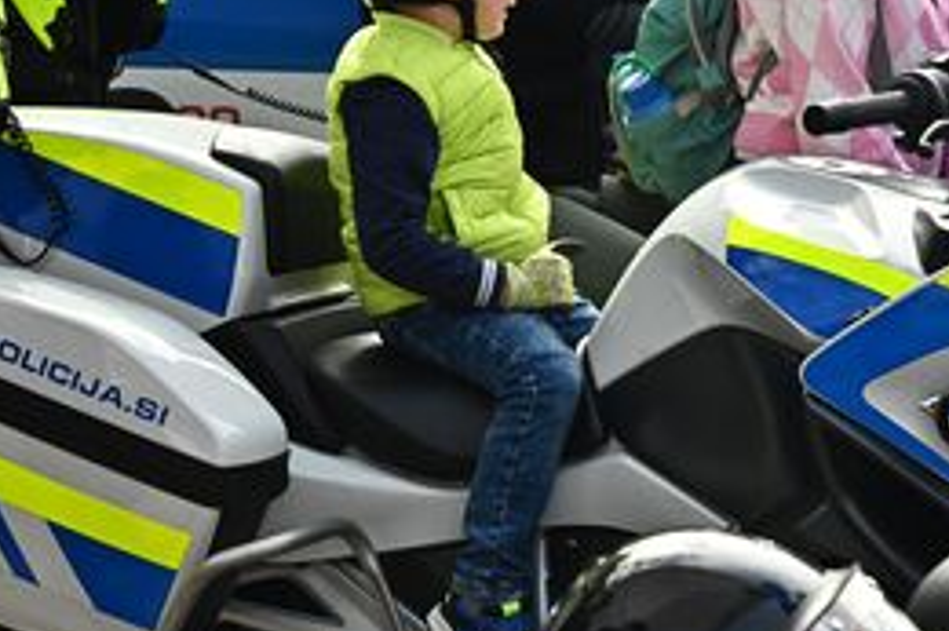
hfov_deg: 13.8
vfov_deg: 9.2
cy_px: 241
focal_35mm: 149
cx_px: 635
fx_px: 3925
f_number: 10
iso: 1600
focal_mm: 86
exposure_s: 1/1250
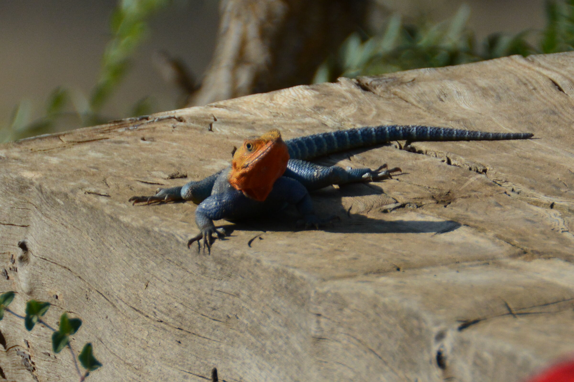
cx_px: 287
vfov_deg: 3.1
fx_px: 7172
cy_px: 191
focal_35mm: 450
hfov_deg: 4.6
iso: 500
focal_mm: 300
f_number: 5.6
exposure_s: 1/3200
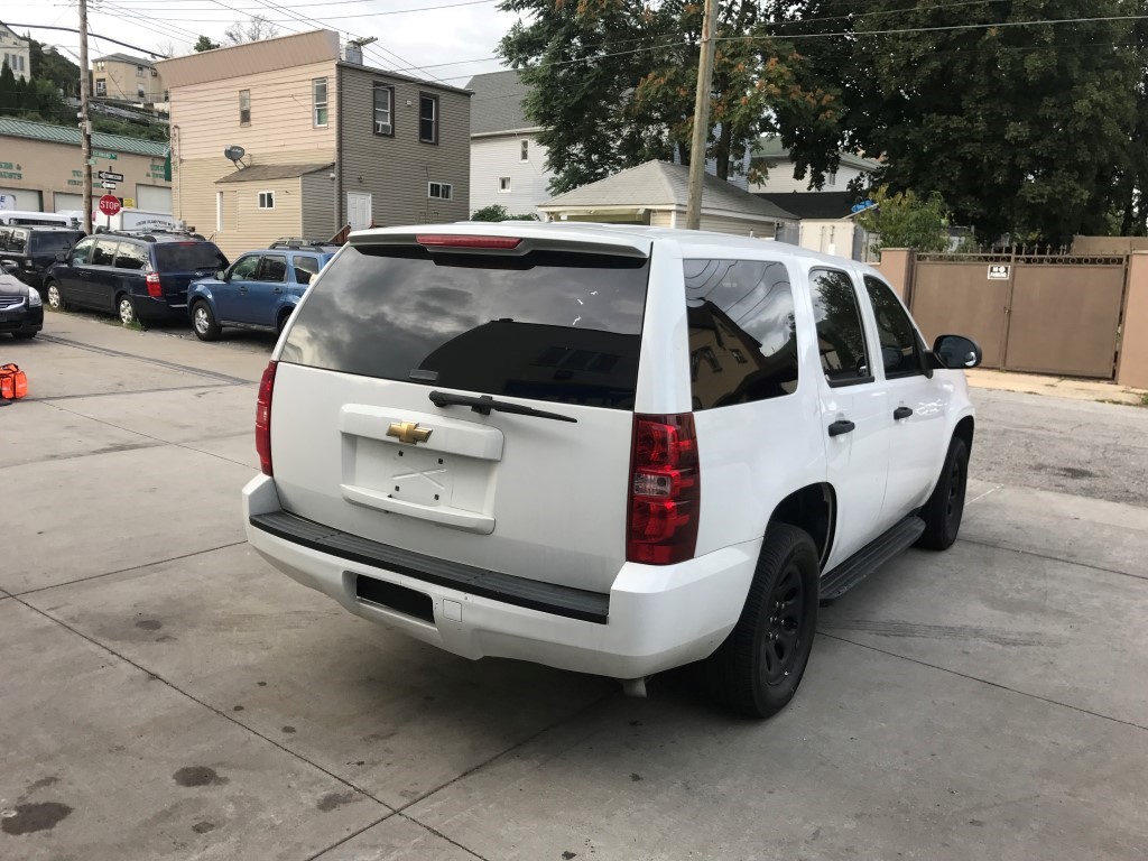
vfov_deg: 49.7
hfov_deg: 63.4
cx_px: 574
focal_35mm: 28
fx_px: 929
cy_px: 430
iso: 20
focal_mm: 3.99
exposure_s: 1/368
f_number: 1.8
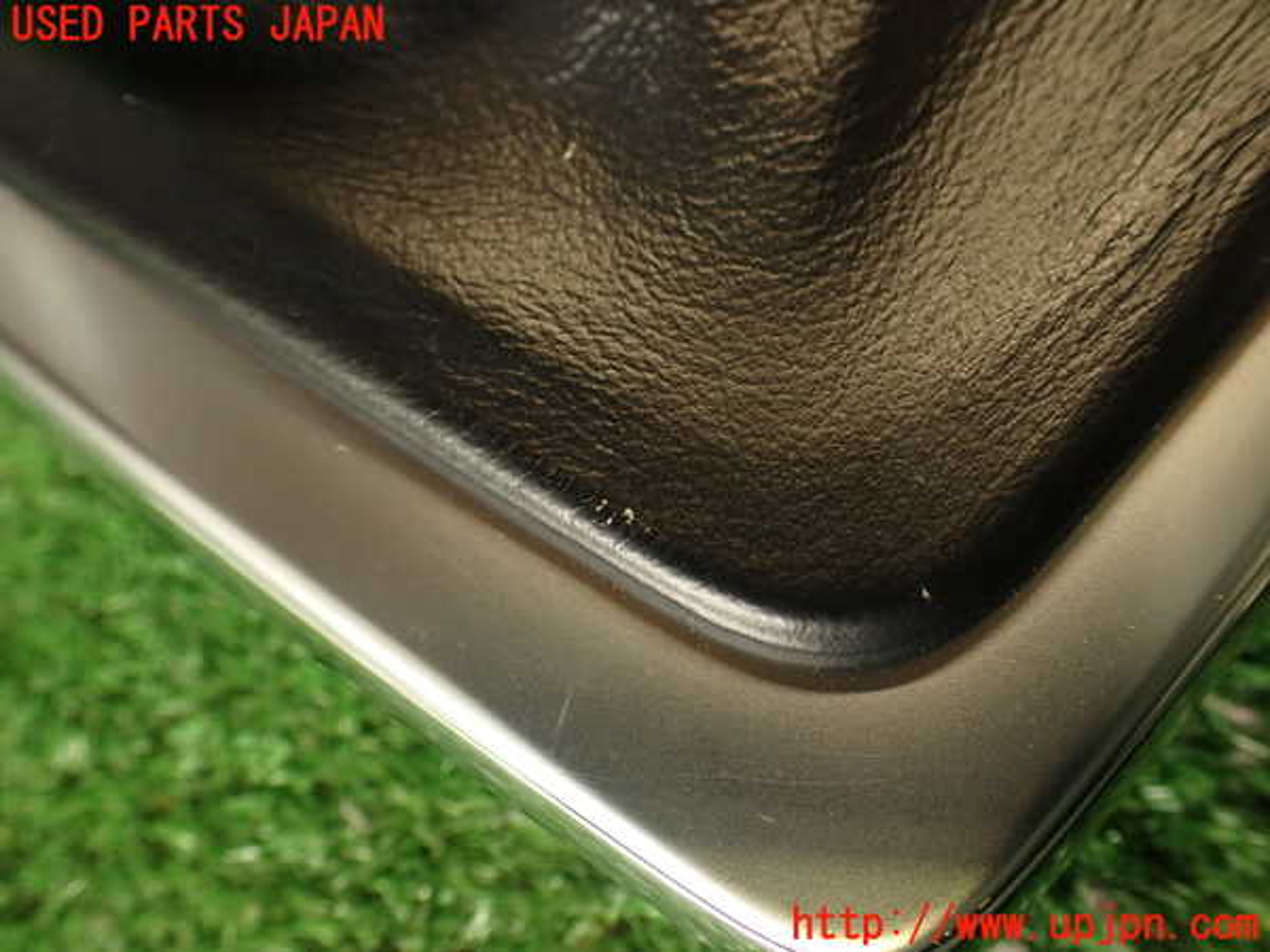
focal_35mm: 32
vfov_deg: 44.2
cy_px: 476
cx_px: 635
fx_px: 1174
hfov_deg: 56.8
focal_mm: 5.79
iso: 200
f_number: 2.4
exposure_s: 1/30
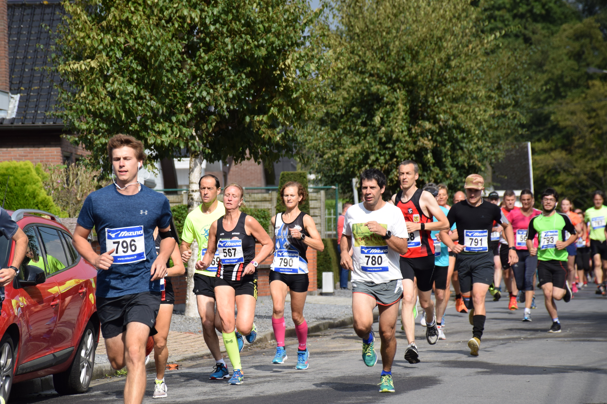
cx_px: 234
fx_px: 3692
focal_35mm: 219
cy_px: 233
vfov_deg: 6.3
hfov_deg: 9.4
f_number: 6.3
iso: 400
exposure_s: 1/1600
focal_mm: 116
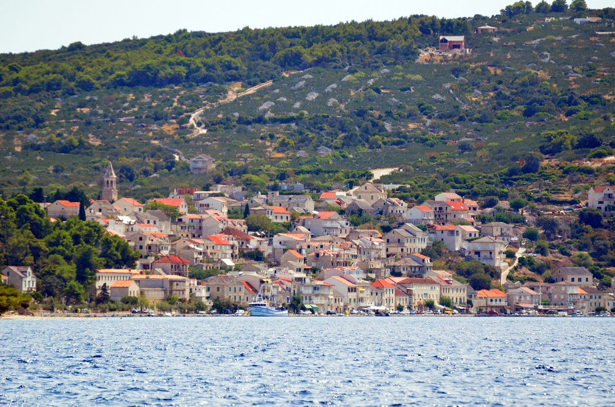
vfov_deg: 3.0
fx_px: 7670
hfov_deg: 4.6
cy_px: 204
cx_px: 308
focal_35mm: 450
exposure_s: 1/5000
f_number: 6.3
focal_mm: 300
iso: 2000
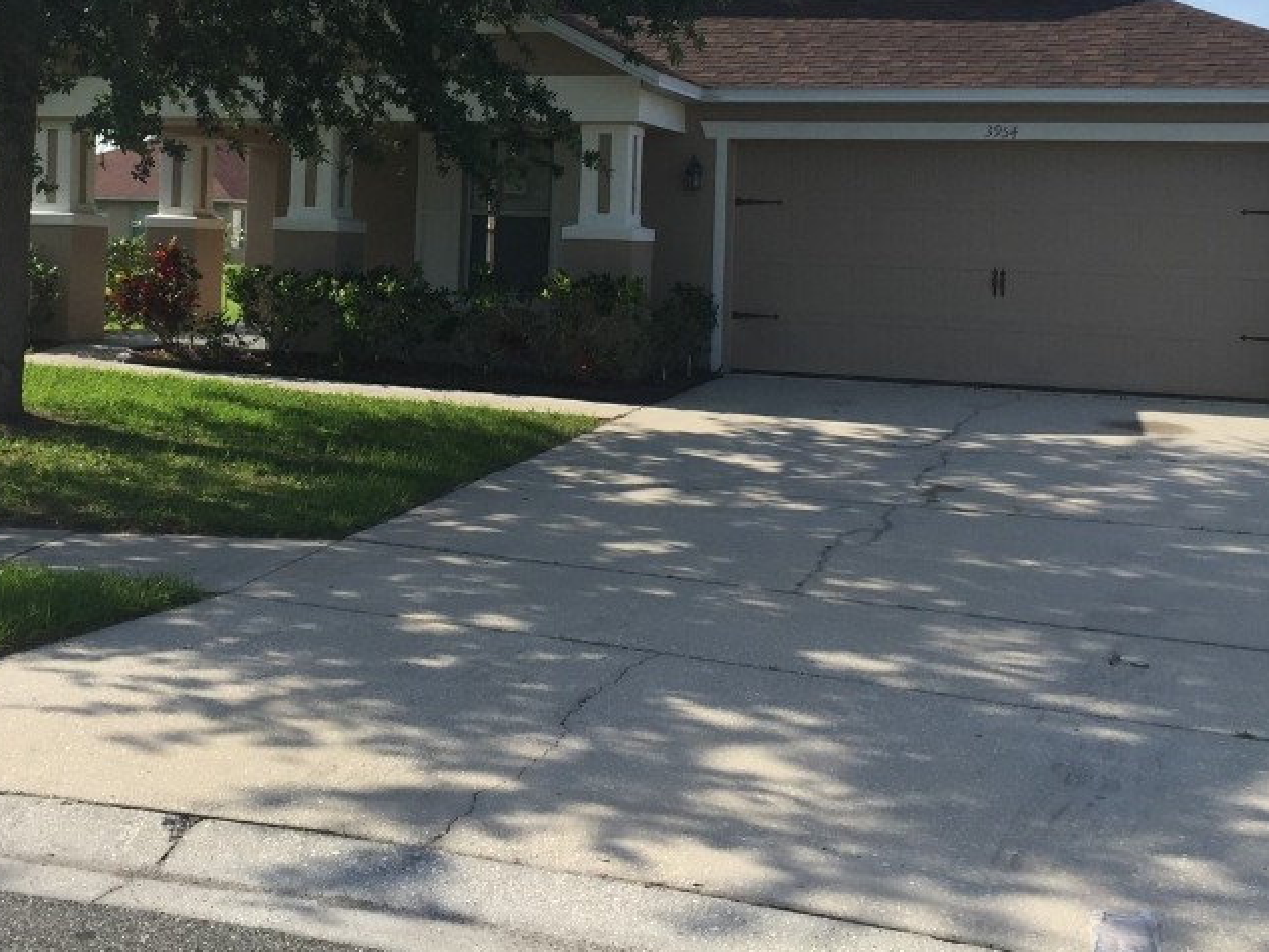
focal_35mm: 47
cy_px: 187
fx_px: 1723
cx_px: 520
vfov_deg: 30.1
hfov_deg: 40.3
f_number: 2.2
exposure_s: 1/1647
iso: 32
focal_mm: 4.15
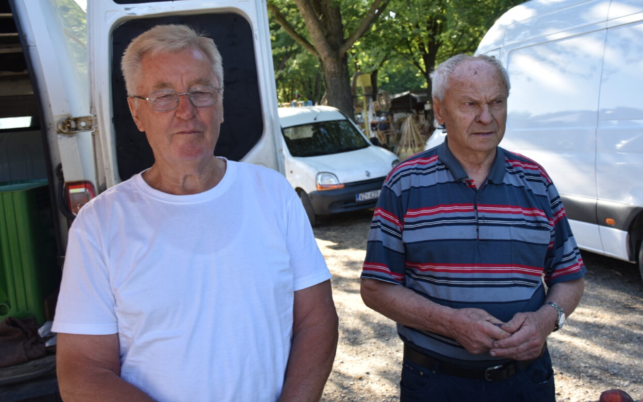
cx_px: 321
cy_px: 194
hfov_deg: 52.7
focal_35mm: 37
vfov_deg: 34.4
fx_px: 648
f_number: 5.6
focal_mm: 24
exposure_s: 1/125
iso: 200
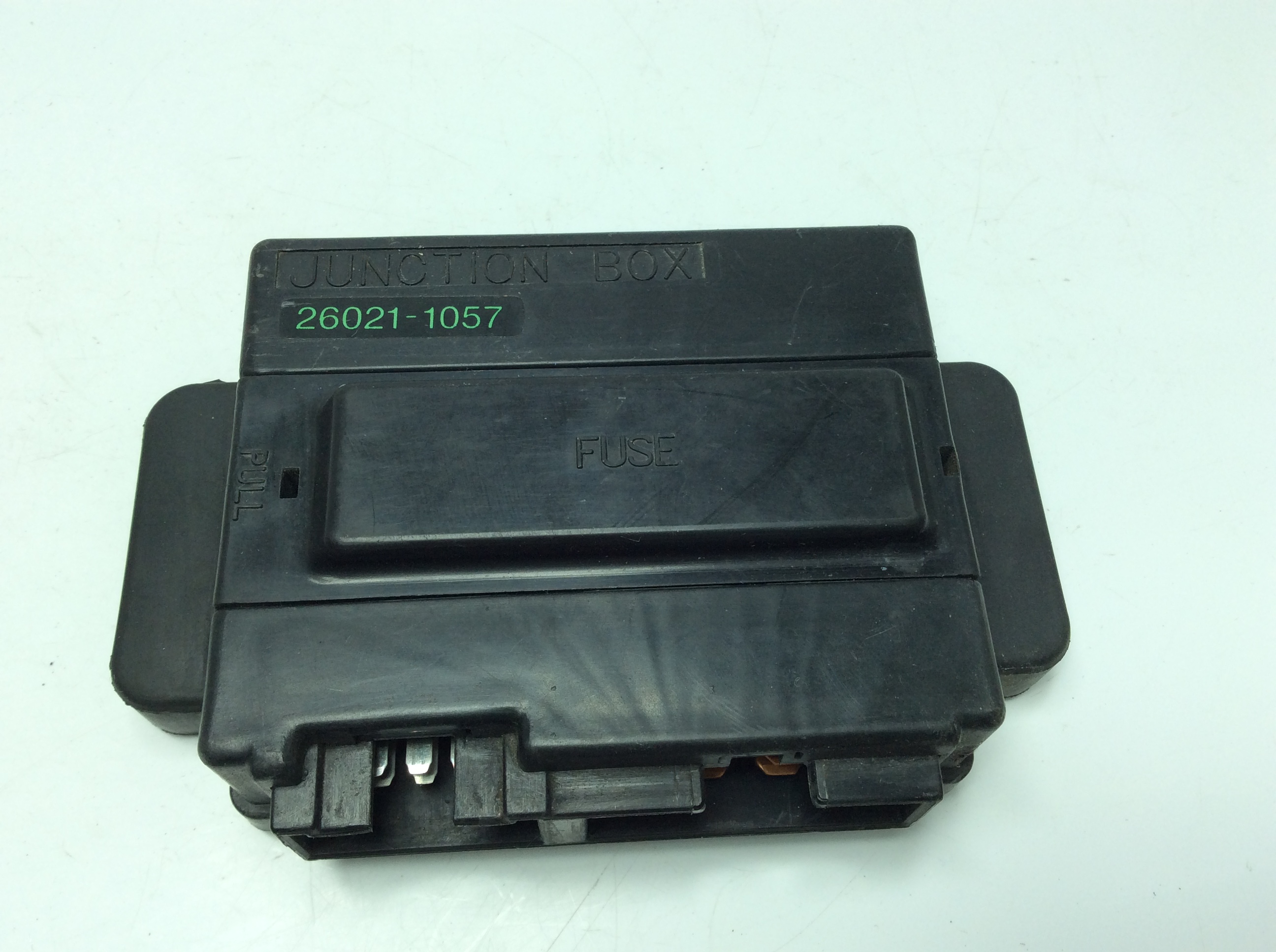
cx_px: 638
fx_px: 1178
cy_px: 476
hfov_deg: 56.9
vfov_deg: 44.1
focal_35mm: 32
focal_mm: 3.3
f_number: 2.4
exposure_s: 1/271
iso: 32
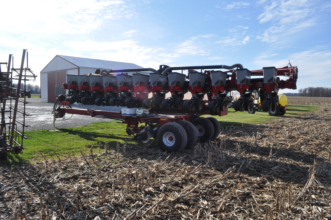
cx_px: 166
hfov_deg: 67.4
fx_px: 248
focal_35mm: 27
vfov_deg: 47.8
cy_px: 110
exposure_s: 1/320
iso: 200
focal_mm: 18
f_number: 9
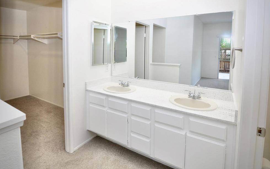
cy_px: 78
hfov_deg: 92.6
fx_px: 129
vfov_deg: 66.3
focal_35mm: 18
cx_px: 132
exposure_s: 1/60
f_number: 4
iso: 400
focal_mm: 11
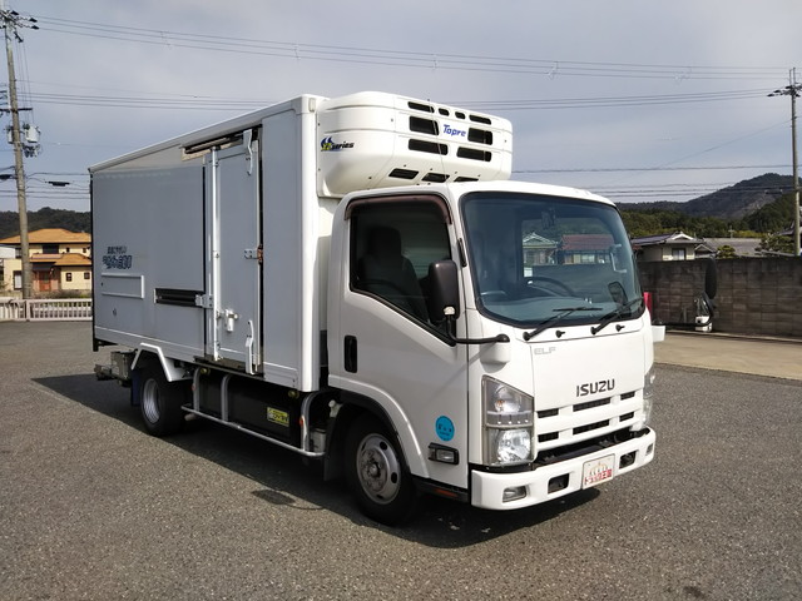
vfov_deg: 46.8
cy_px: 300
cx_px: 401
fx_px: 695
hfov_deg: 60.0
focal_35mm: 30
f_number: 2.2
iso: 20
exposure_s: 1/1574
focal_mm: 4
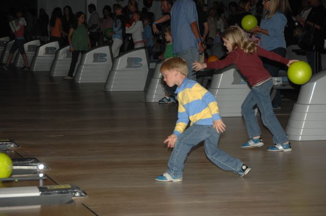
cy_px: 108
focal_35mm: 142
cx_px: 163
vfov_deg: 9.6
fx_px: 1289
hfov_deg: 14.4
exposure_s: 1/125
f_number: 5.3
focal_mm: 95
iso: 200
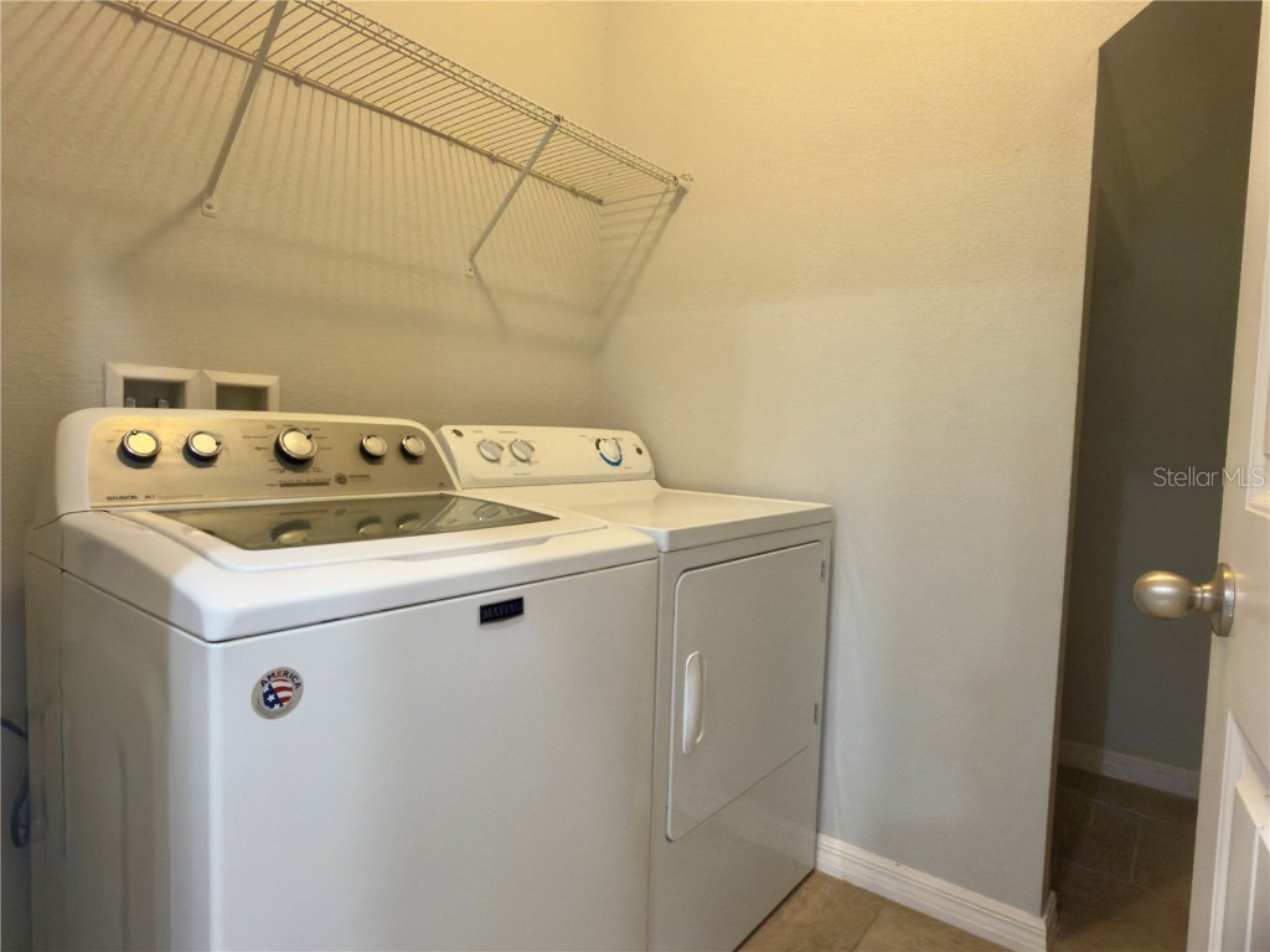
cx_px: 635
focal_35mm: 20
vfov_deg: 66.0
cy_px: 476
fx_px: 734
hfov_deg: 81.7
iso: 160
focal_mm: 2.22
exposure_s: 1/30
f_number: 2.2
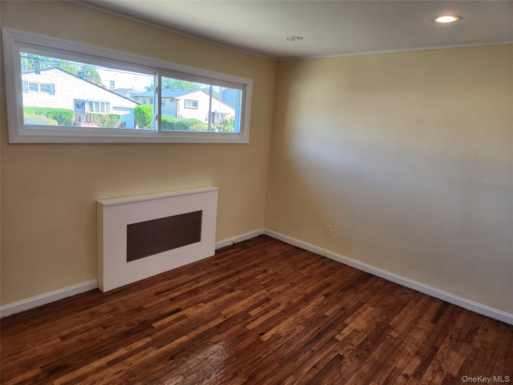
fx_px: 341
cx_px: 256
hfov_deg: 73.9
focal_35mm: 23
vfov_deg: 58.9
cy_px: 192
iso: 80
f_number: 1.8
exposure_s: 1/120
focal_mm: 5.4
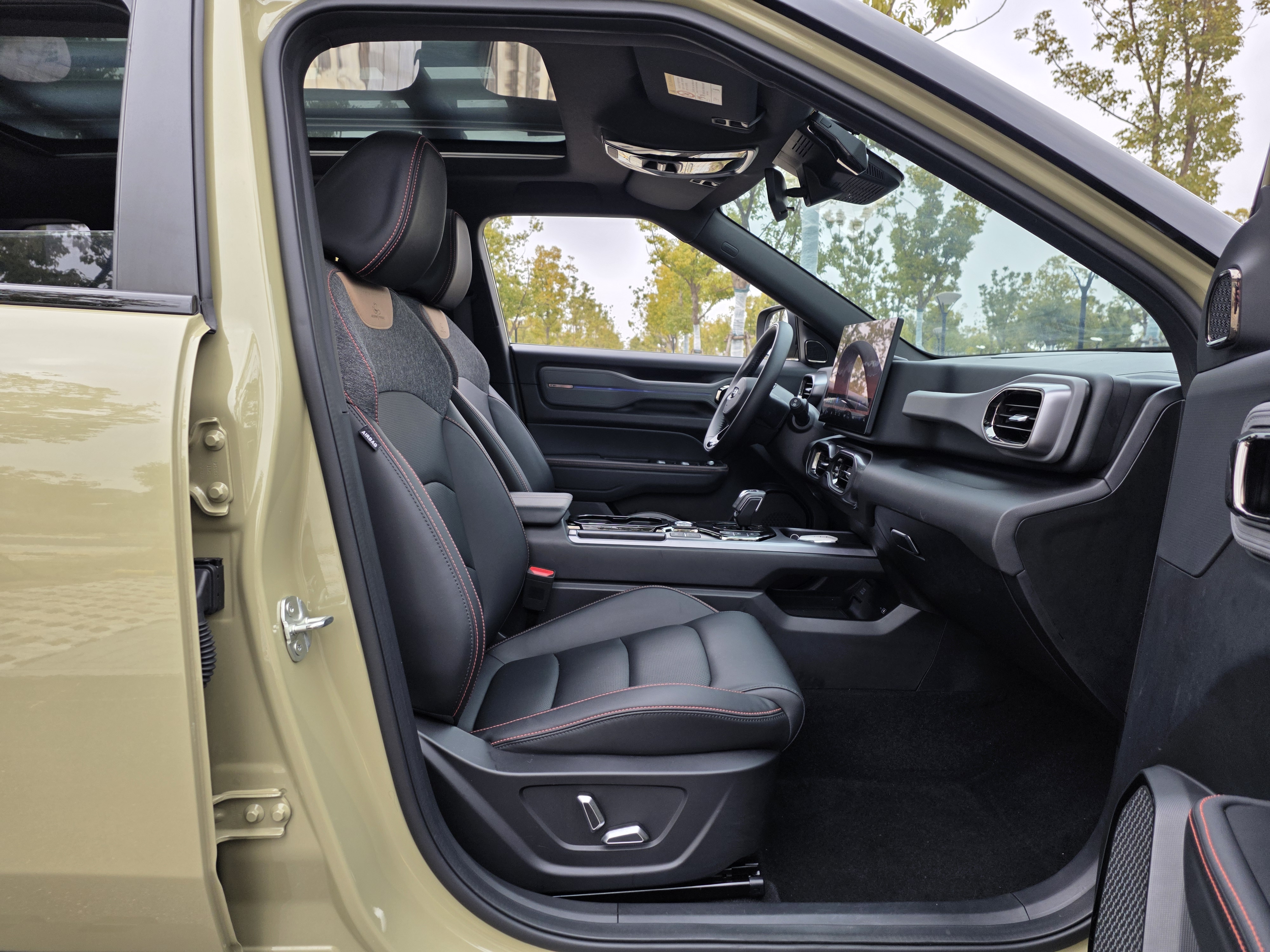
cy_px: 476
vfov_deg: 58.9
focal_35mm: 23
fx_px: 844
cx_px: 635
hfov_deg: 73.9
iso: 40
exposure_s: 1/180
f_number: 1.7
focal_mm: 6.25
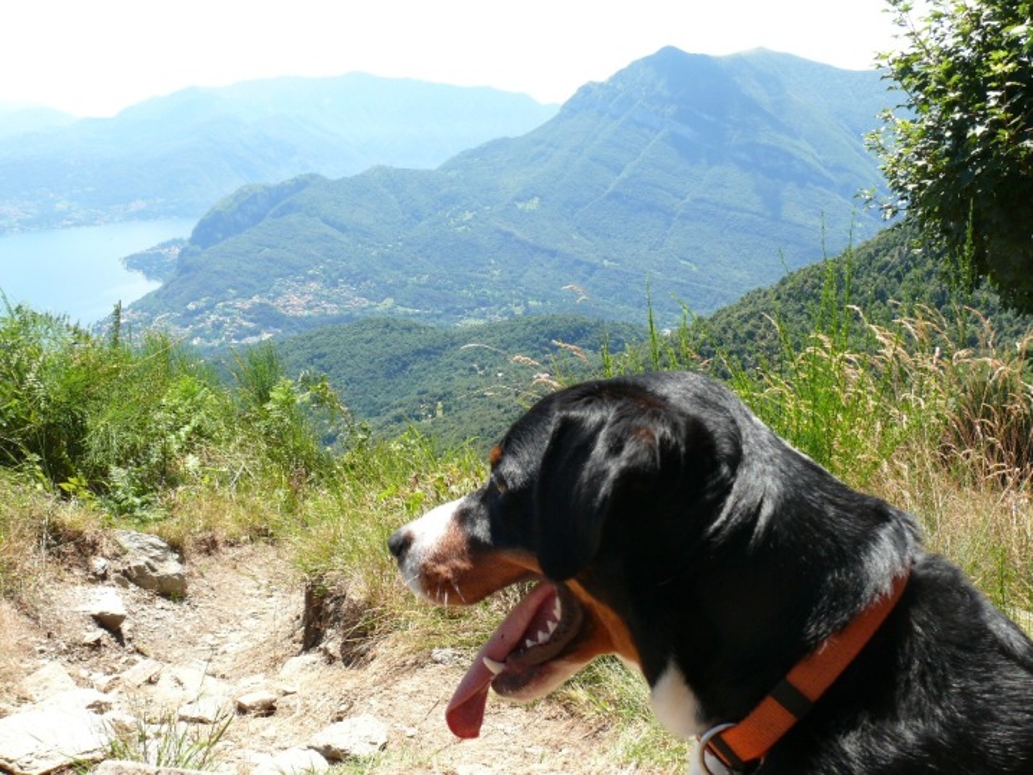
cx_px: 516
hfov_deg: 52.6
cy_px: 388
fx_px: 1045
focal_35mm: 35
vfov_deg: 40.7
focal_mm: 7.4
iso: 100
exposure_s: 1/200
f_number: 5
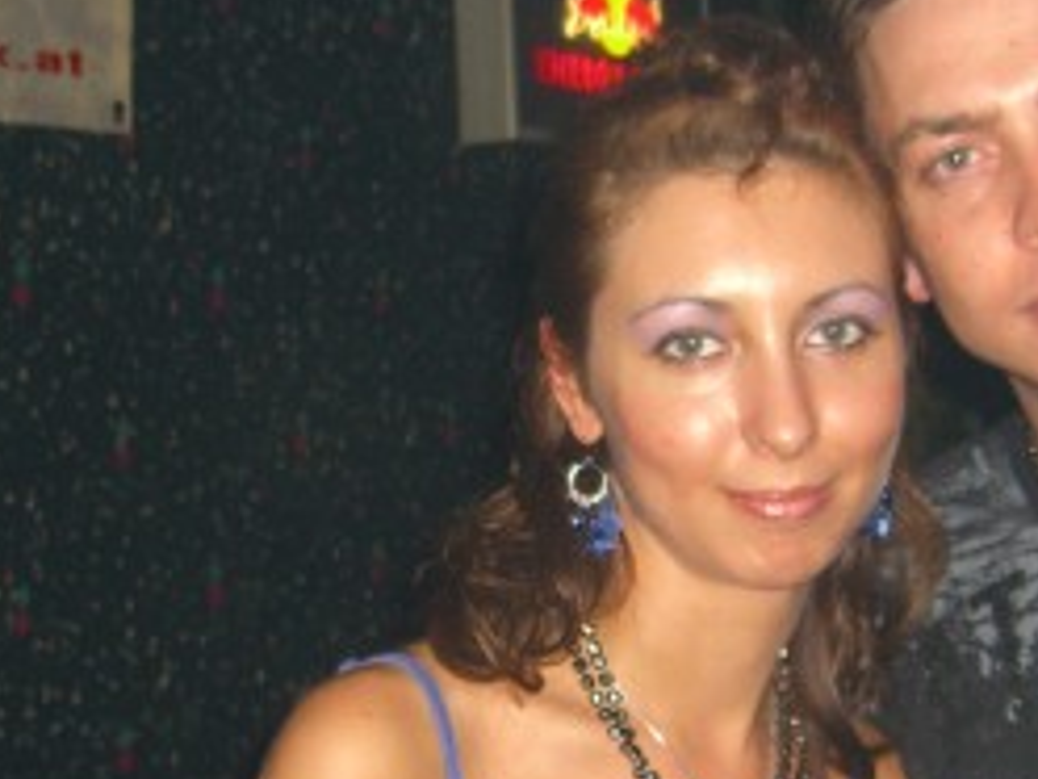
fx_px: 2759
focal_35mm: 92
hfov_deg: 21.3
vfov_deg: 15.9
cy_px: 641
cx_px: 624
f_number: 2.8
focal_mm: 7.9
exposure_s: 1/60
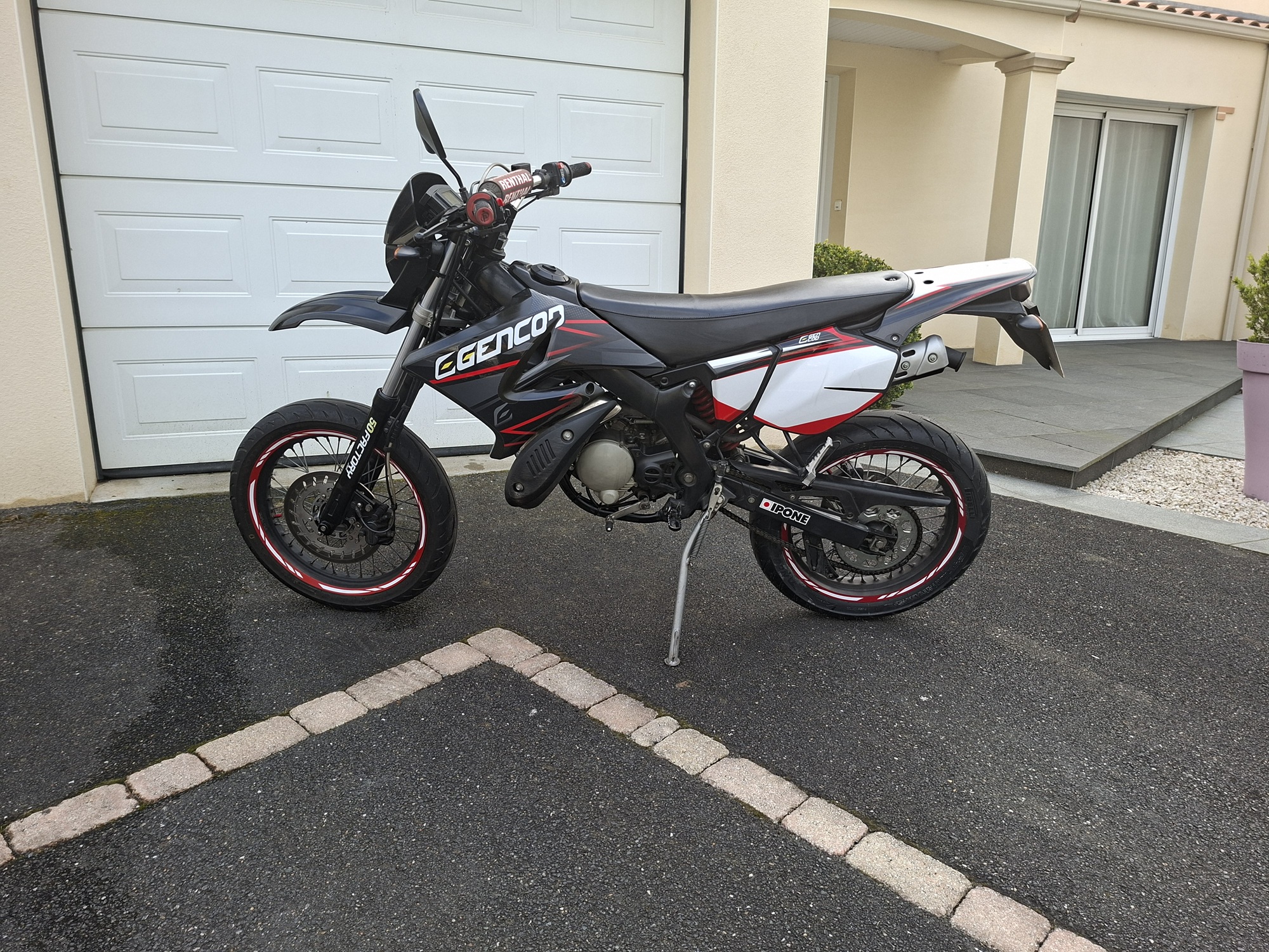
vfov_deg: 58.9
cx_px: 634
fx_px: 843
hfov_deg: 73.9
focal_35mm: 23
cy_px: 476
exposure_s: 1/169
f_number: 1.8
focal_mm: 5.54
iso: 50
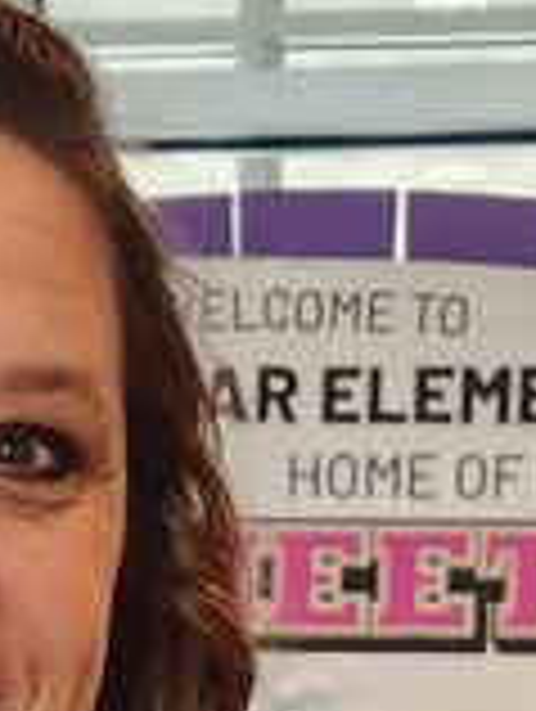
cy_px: 1467
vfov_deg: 11.7
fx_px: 3068
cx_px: 198
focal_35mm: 149
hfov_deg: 10.0
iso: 400
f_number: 1.8
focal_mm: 5.4
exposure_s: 1/120
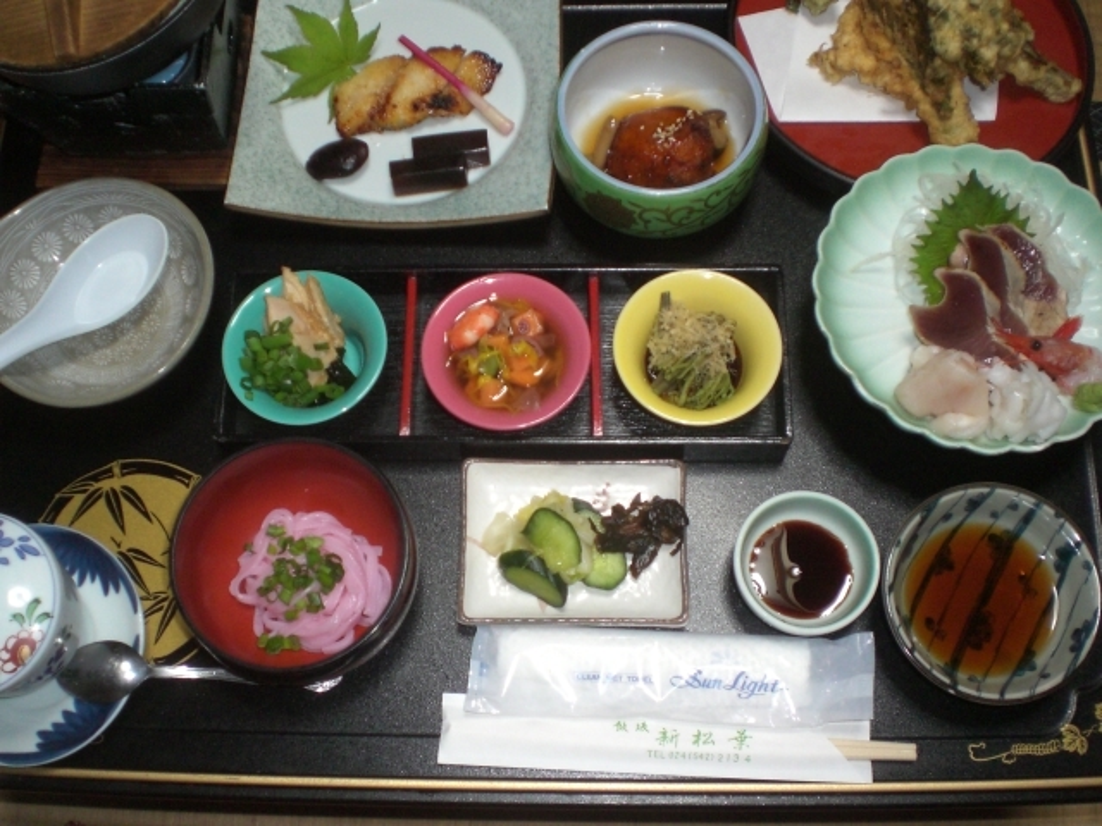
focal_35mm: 38
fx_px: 1210
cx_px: 551
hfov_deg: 49.0
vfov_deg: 37.7
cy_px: 413
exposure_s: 1/60
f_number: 3.1
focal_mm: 6.3
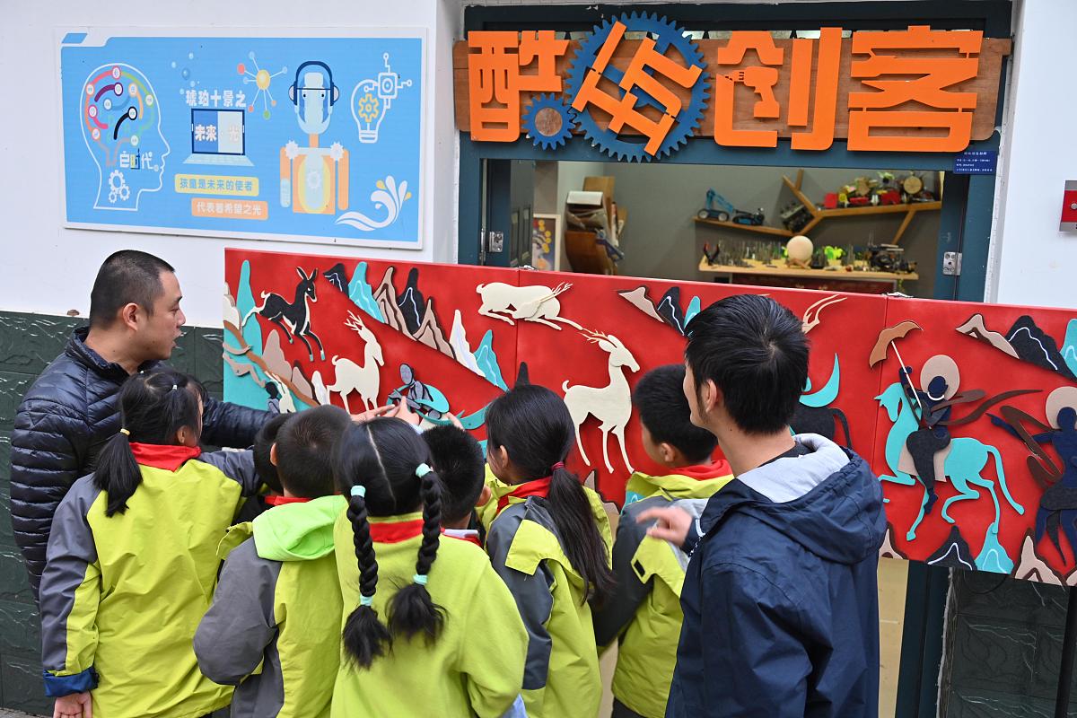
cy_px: 359
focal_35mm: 36
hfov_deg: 53.1
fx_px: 1077
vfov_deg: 36.9
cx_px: 538
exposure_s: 1/60
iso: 1250
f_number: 5
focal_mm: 36
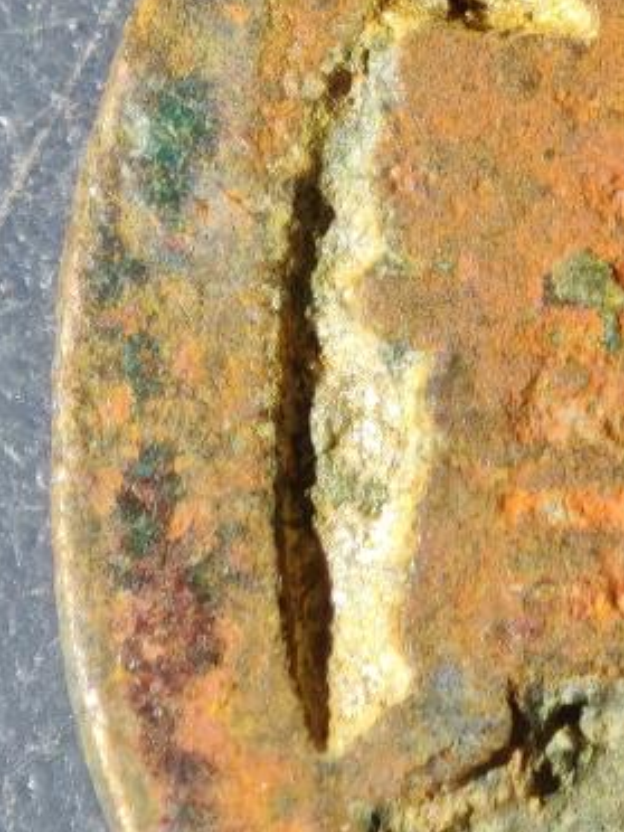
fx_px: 12691
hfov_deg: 2.8
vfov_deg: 3.8
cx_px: 1239
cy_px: 235
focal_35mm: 528
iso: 400
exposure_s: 1/102
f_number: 2
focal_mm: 9
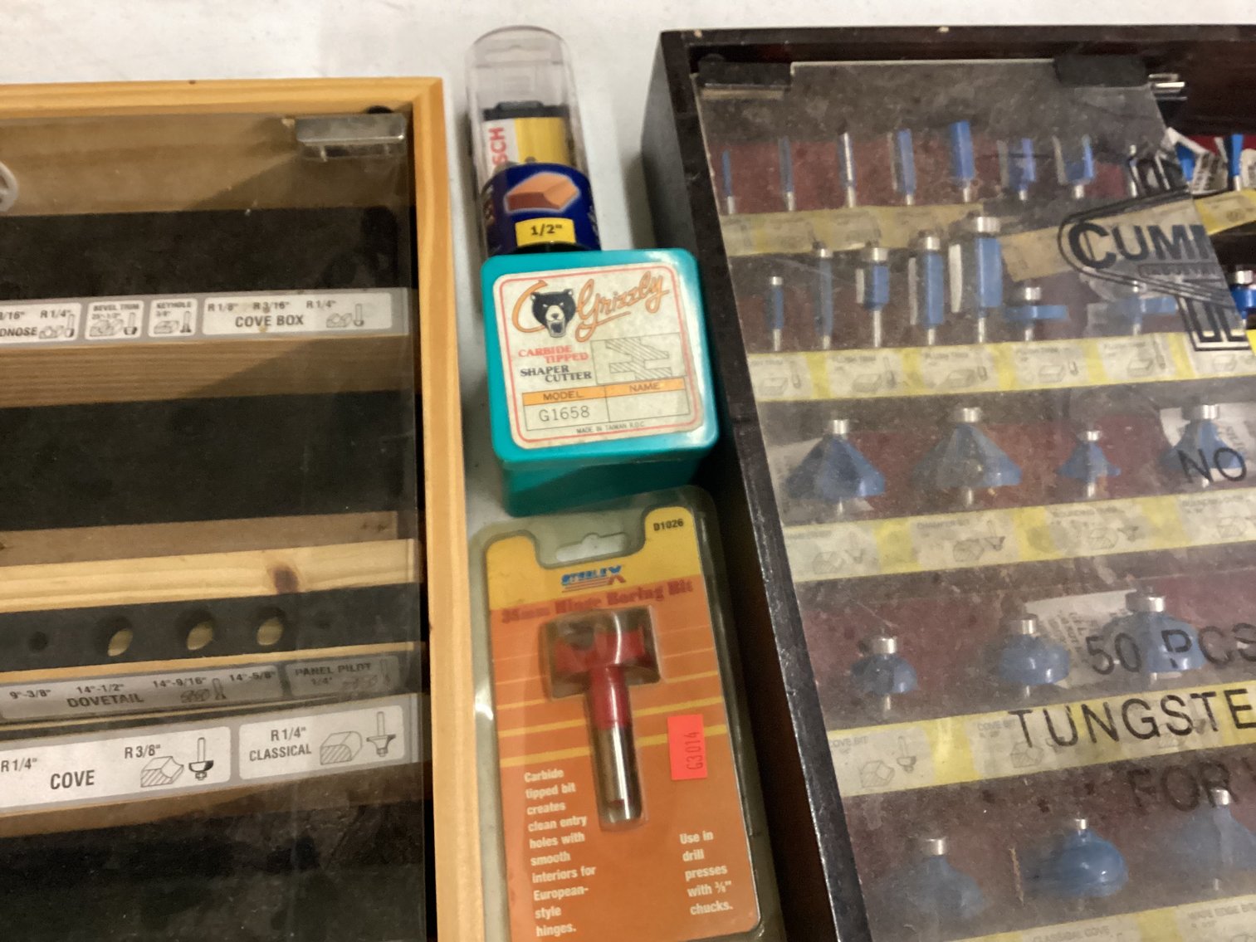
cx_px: 628
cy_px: 471
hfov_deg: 58.3
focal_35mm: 31
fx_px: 1125
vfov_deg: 45.4
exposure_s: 1/30
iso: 500
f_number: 2.4
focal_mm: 3.3
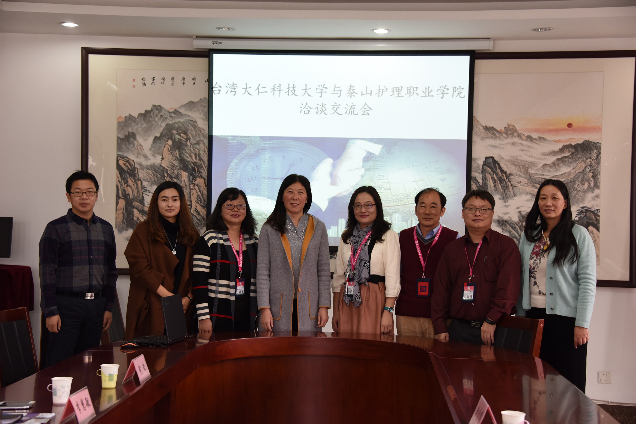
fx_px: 1095
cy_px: 212
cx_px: 318
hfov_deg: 32.4
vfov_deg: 21.9
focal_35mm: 62
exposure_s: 1/100
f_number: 5
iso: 1000
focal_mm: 62
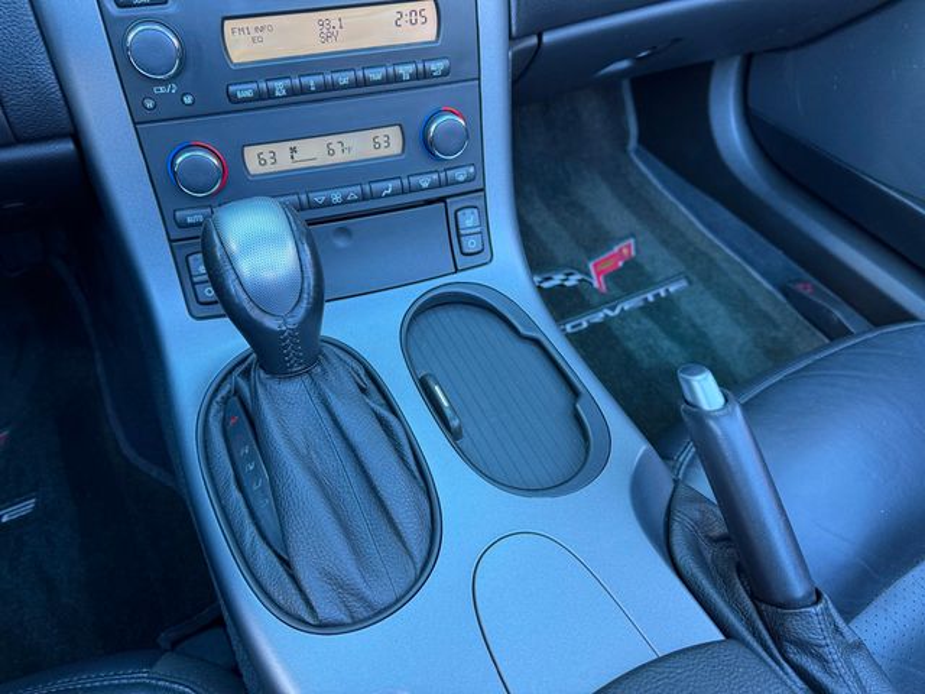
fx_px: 641
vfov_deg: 56.8
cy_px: 347
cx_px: 462
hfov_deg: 71.6
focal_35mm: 24
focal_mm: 6.76
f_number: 1.78
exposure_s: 1/100
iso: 200
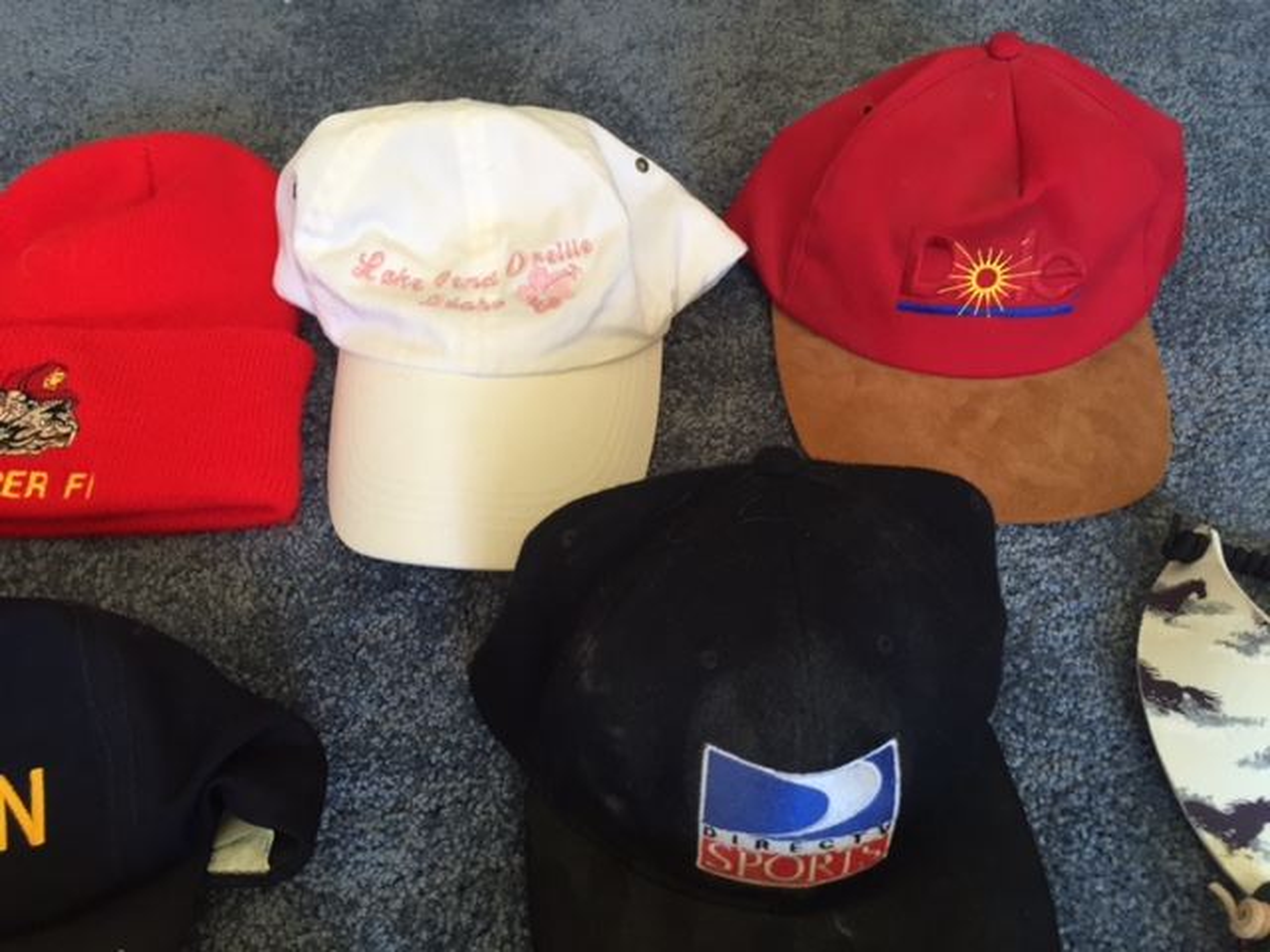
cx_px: 635
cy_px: 476
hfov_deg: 61.7
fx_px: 1064
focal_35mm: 29
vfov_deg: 48.2
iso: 64
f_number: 2.2
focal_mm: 4.15
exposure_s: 1/30
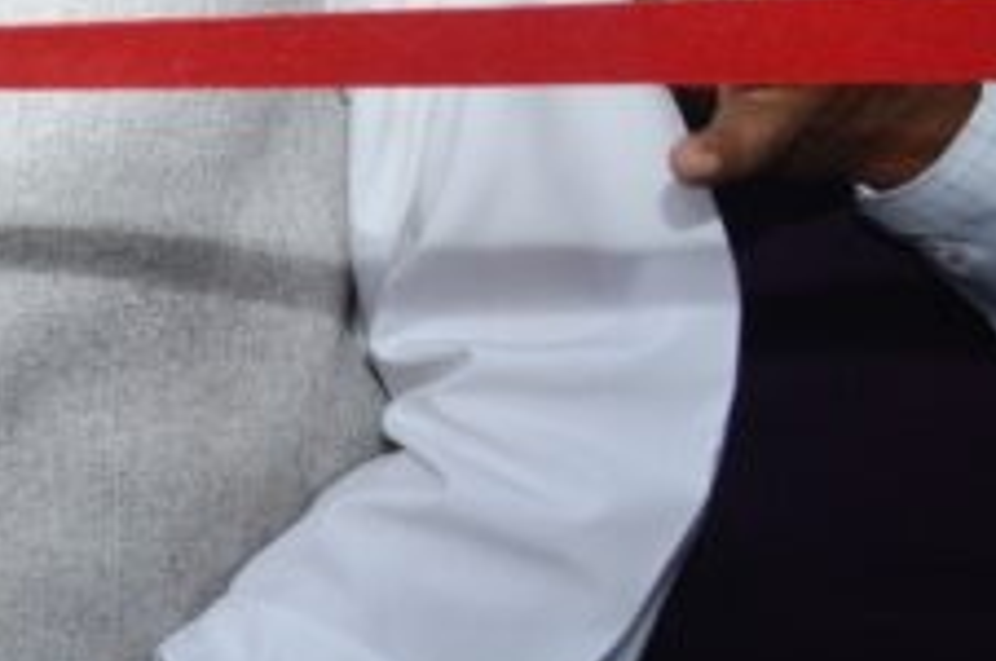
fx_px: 3011
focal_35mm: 109
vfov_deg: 12.3
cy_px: -104
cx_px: -1216
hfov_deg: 14.3
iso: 400
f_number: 11
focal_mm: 24
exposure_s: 1/125
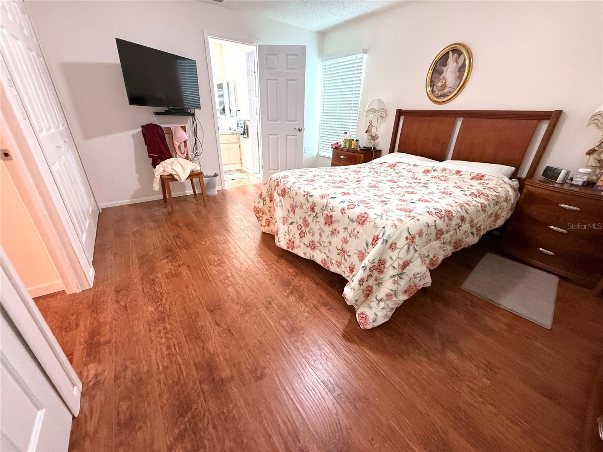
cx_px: 302
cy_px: 226
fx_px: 244
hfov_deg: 102.1
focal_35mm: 14
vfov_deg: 85.7
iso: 500
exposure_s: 1/60
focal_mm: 2.22
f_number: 2.2
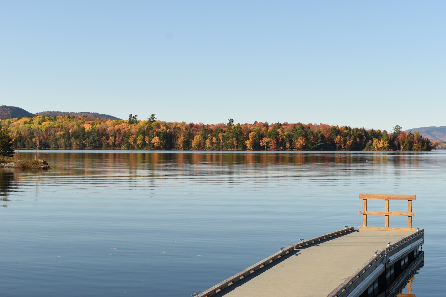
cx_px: 223
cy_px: 148
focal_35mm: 69
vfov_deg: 19.7
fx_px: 855
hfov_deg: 29.2
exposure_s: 1/250
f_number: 9
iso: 100
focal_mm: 46
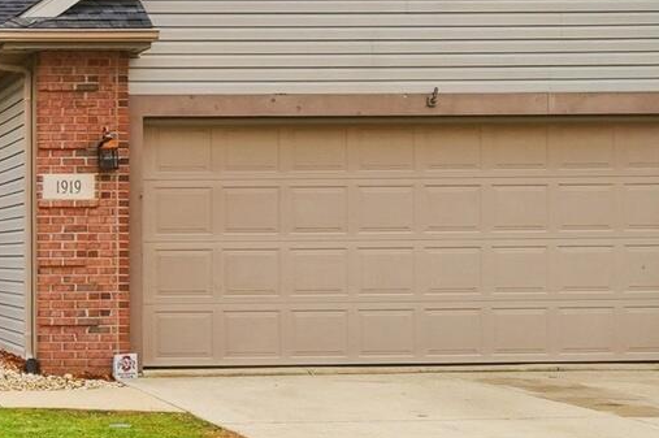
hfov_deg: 24.6
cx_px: -213
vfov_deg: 18.8
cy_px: 35
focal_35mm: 71
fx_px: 1298
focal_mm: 12
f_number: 8
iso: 125
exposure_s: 1/1000
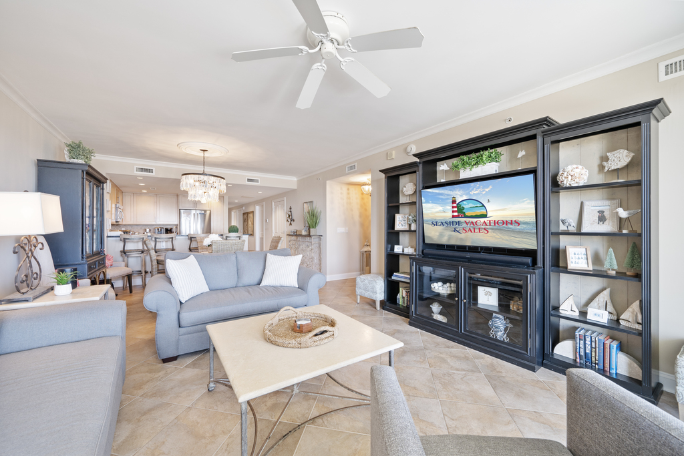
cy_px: 228
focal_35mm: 13
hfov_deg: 108.3
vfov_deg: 85.4
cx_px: 342
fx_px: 247
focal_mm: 13
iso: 320
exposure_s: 1/10
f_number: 8
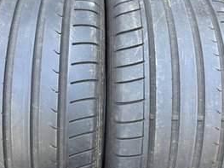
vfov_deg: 44.1
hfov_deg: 56.8
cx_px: 102
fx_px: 207
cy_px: 88
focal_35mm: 32
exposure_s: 1/121
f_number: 1.78
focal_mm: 6.86
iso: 80
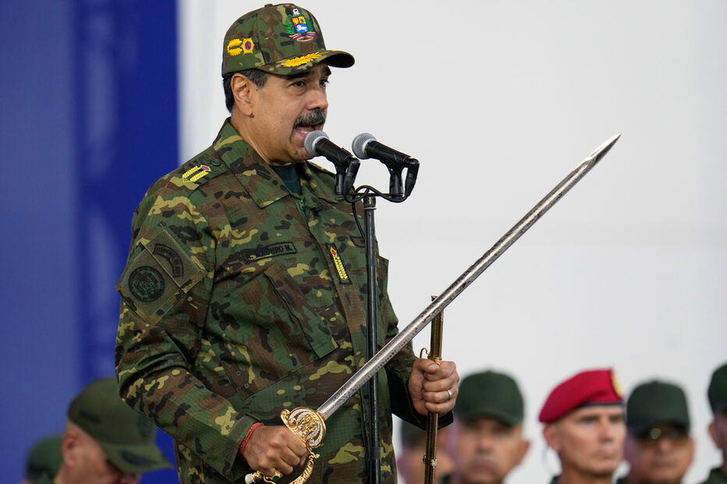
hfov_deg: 5.2
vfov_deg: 3.4
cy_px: 242
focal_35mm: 400
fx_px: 8076
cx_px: 364
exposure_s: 1/500
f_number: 4
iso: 2000
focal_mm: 400
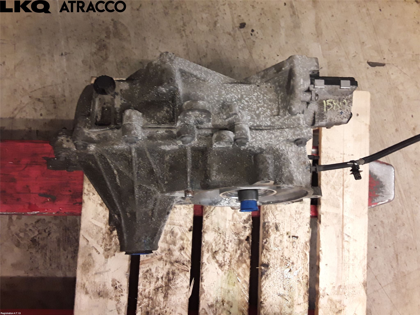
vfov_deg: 49.7
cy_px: 158
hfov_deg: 63.4
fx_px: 340
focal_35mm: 28
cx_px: 210
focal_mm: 2.91
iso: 100
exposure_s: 1/50
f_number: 1.9
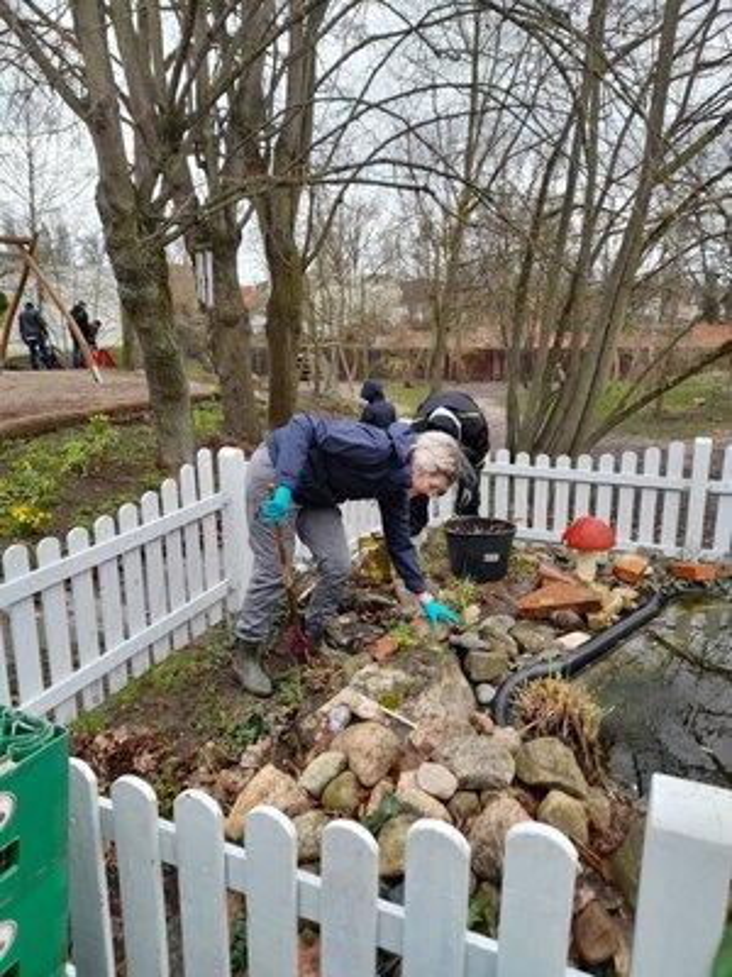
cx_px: 366
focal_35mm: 25
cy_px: 488
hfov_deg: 54.9
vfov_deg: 69.4
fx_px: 705
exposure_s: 1/100
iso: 20
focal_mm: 4.6
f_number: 2
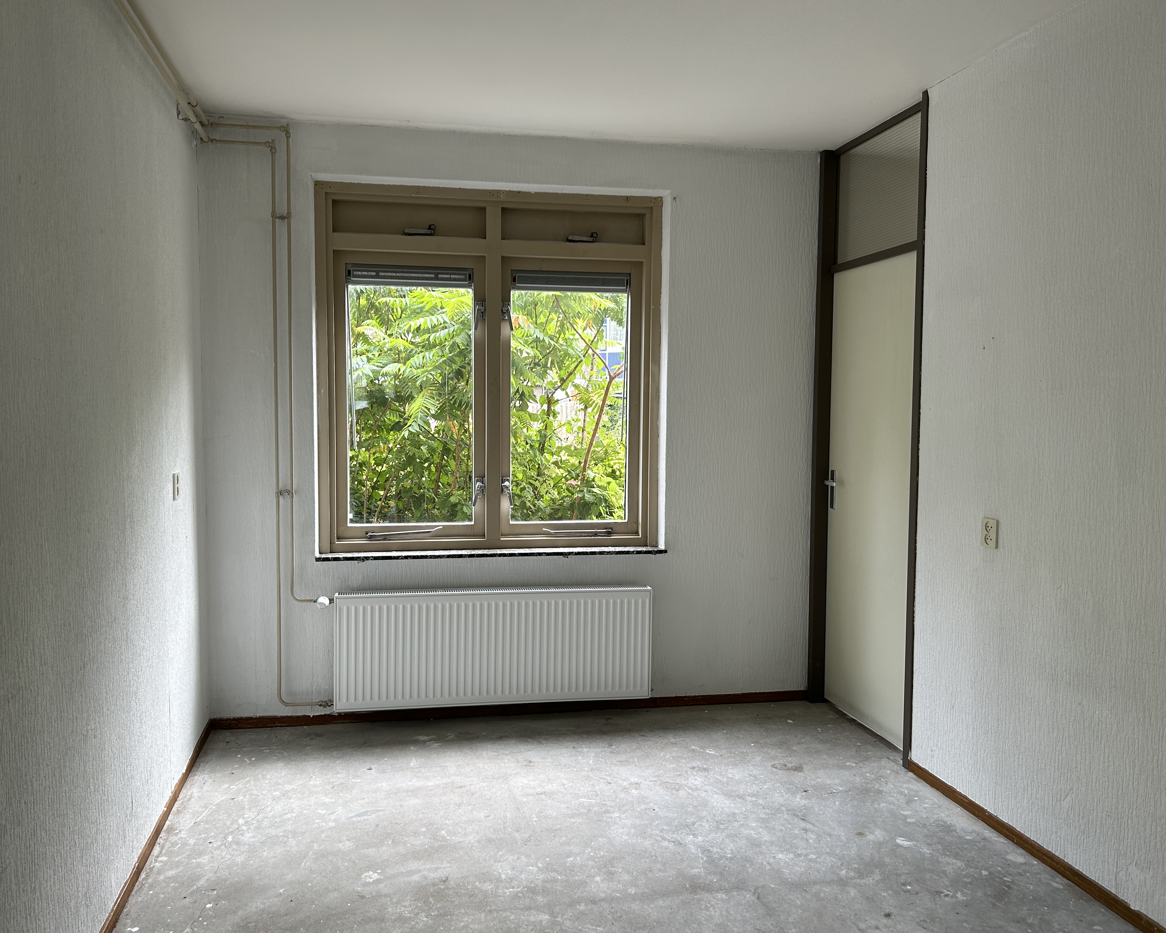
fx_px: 966
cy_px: 462
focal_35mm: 28
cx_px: 547
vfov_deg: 51.5
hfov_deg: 62.2
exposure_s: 1/121
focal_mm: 5.7
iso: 40
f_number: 1.5
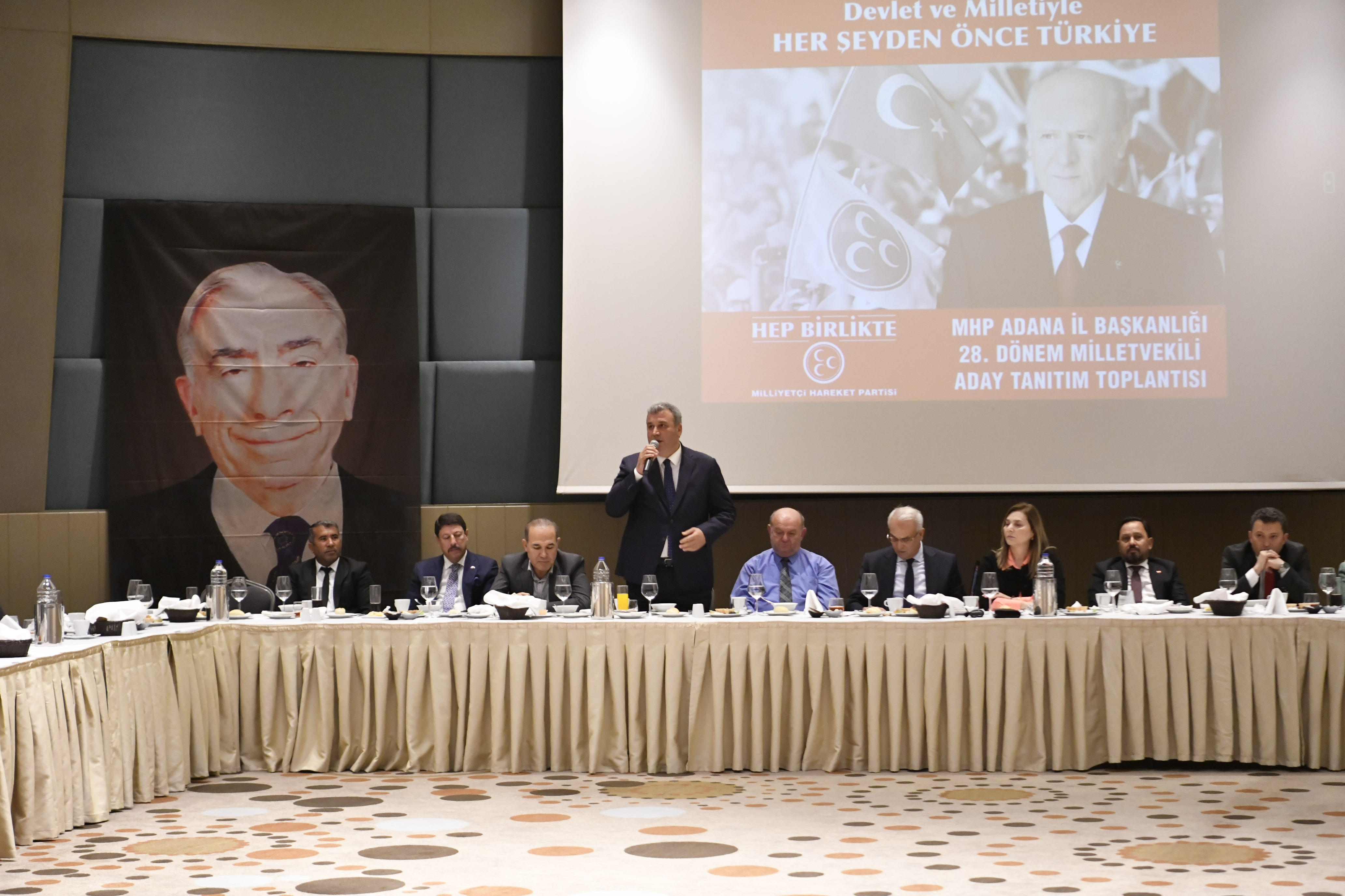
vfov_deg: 19.5
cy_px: 448
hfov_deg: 28.8
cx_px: 672
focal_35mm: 70
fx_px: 2615
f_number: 2.8
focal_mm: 70
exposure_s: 1/200
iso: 6400
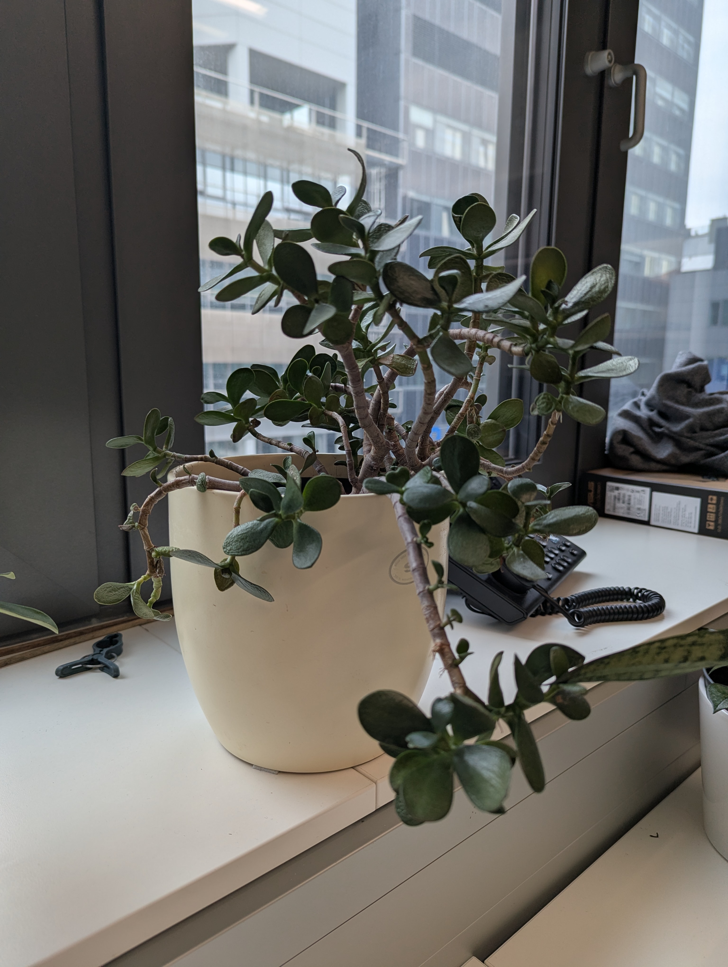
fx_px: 671
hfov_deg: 56.9
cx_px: 364
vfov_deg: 71.5
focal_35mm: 24
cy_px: 484
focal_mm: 6.81
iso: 44
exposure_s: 1/306
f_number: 1.85
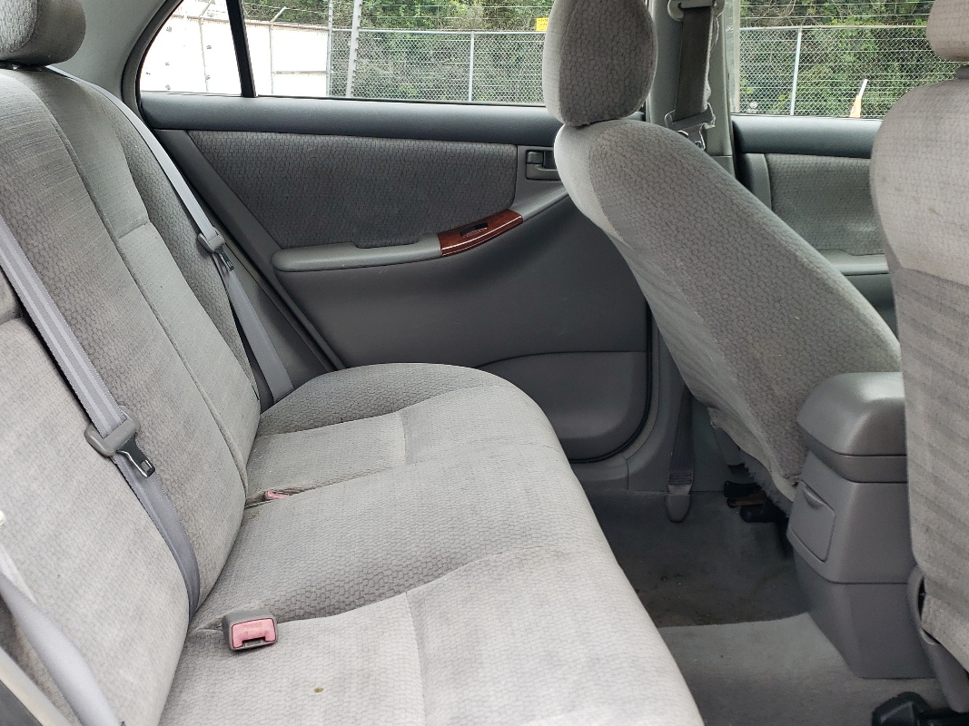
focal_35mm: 39
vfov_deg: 36.8
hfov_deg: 47.8
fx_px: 1092
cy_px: 411
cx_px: 456
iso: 50
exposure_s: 1/400
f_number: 1.5
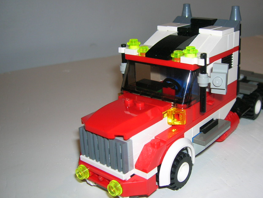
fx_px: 319
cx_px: 155
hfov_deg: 44.6
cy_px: 102
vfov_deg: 34.4
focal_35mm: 42
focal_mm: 5.7
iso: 50
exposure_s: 1/60.1
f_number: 2.9
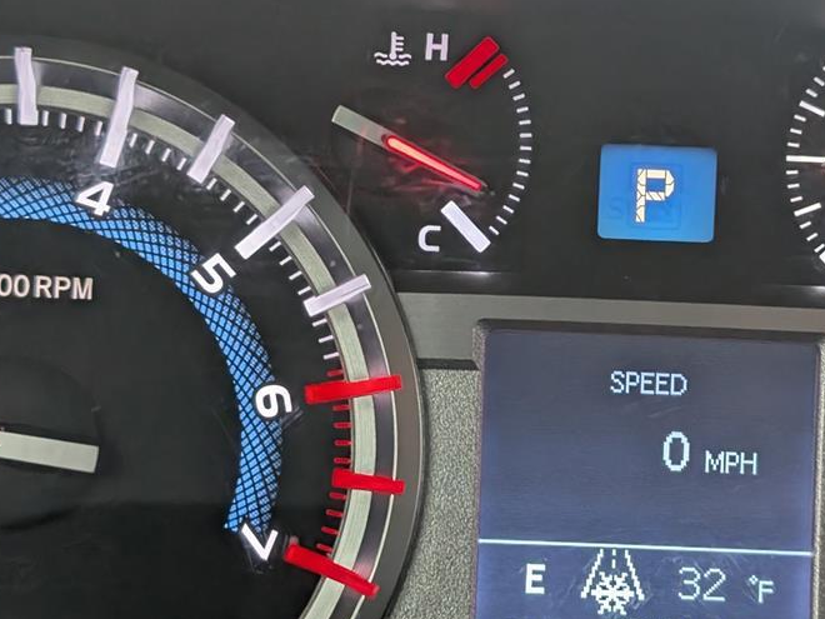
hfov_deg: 25.5
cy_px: 355
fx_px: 1811
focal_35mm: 76
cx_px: 561
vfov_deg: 19.4
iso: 505
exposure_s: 1/238
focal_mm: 6.9
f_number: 1.68
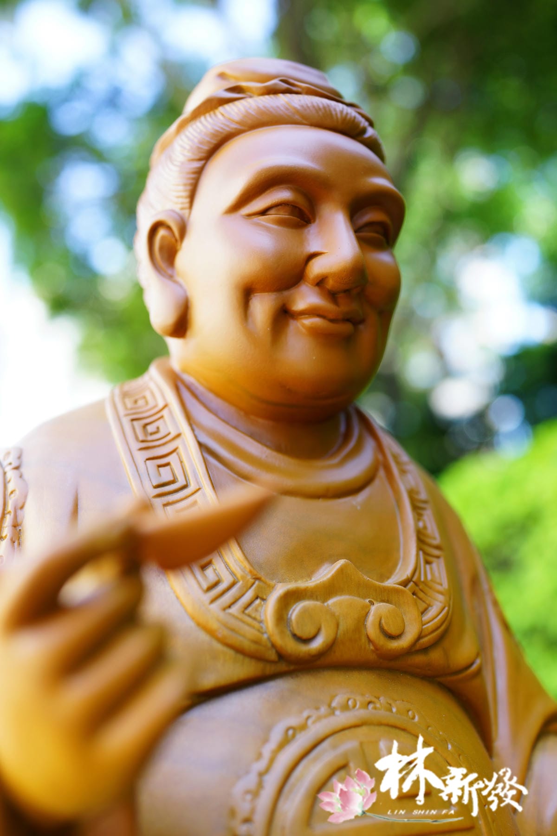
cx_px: 278
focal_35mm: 35
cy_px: 418
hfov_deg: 37.9
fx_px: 812
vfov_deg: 54.4
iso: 200
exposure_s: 1/80
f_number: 4.5
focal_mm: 35
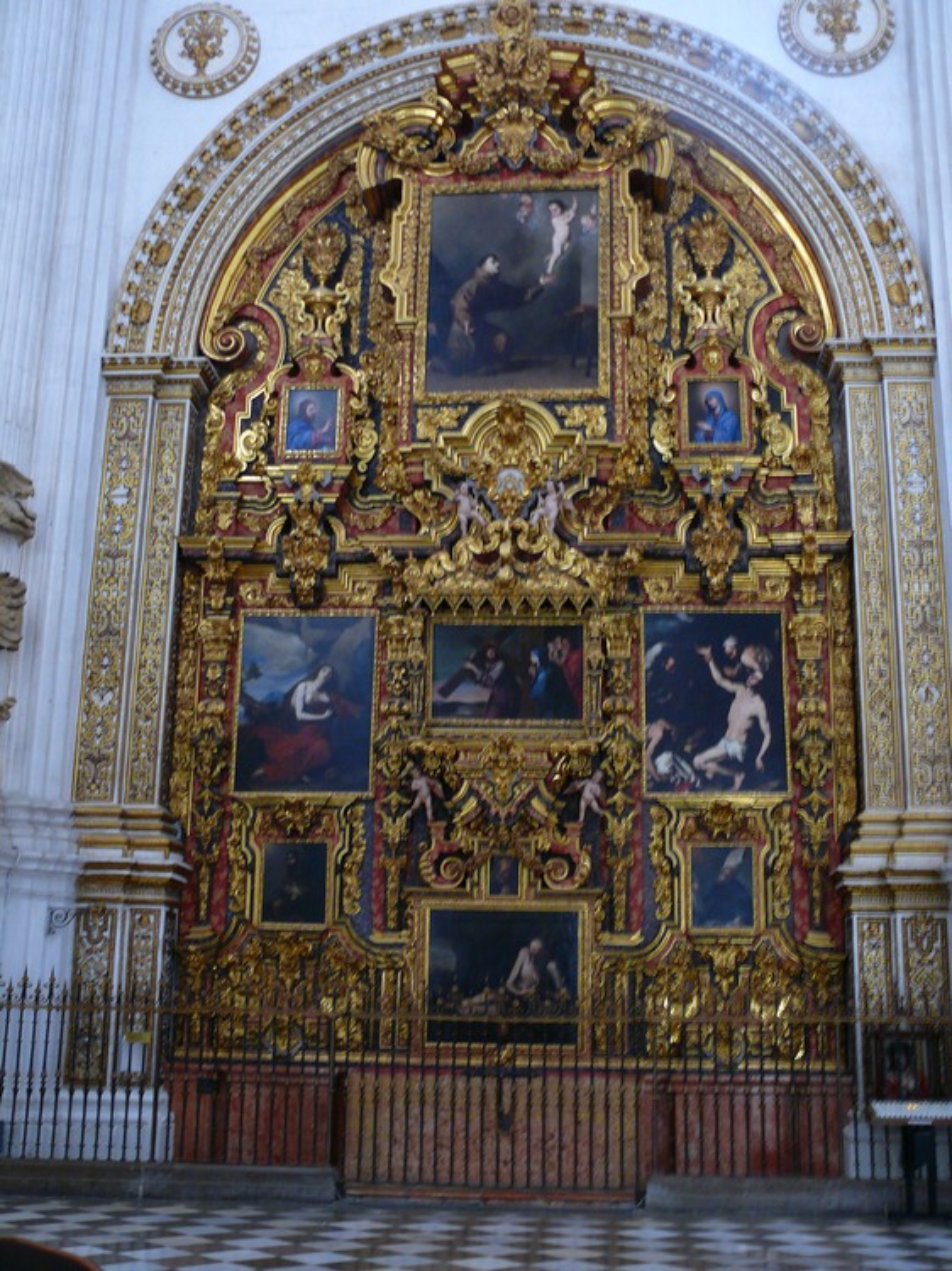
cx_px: 476
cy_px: 636
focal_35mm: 40
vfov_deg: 46.8
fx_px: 1468
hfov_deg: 35.9
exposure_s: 1/6
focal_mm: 8.4
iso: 200
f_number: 2.8
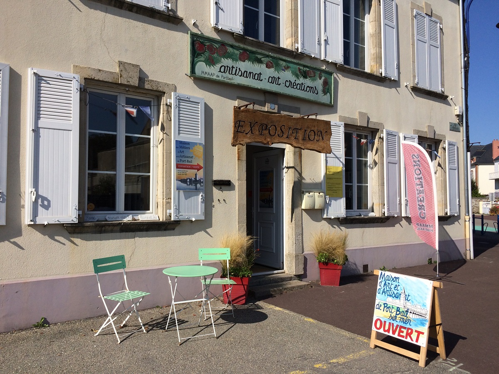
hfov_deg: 61.7
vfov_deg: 48.2
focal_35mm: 29
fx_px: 418
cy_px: 187
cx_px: 250
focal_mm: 4.15
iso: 32
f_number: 2.2
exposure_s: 1/3425
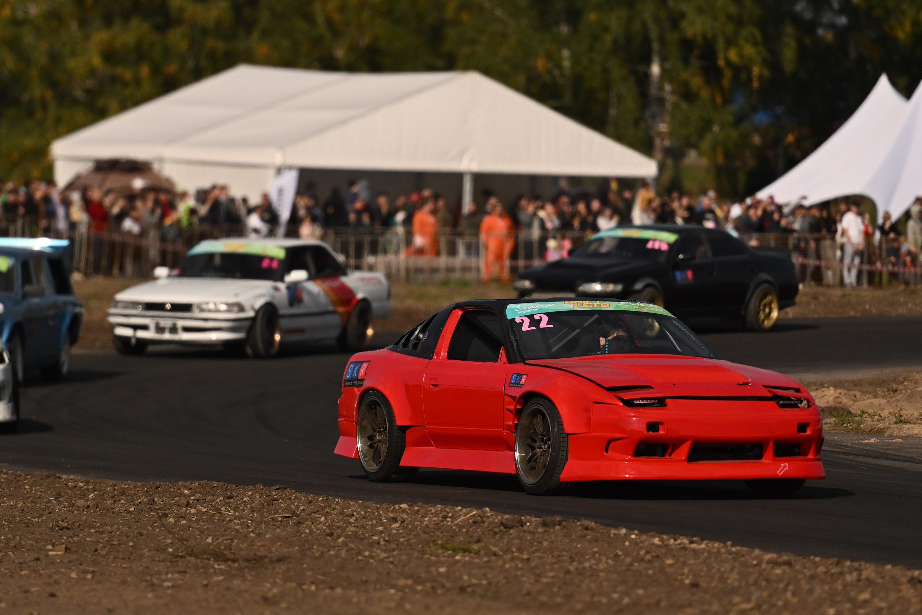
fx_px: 7682
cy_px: 308
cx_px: 461
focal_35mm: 300
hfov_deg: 6.9
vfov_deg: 4.6
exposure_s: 1/32000
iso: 640
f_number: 2.8
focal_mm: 200
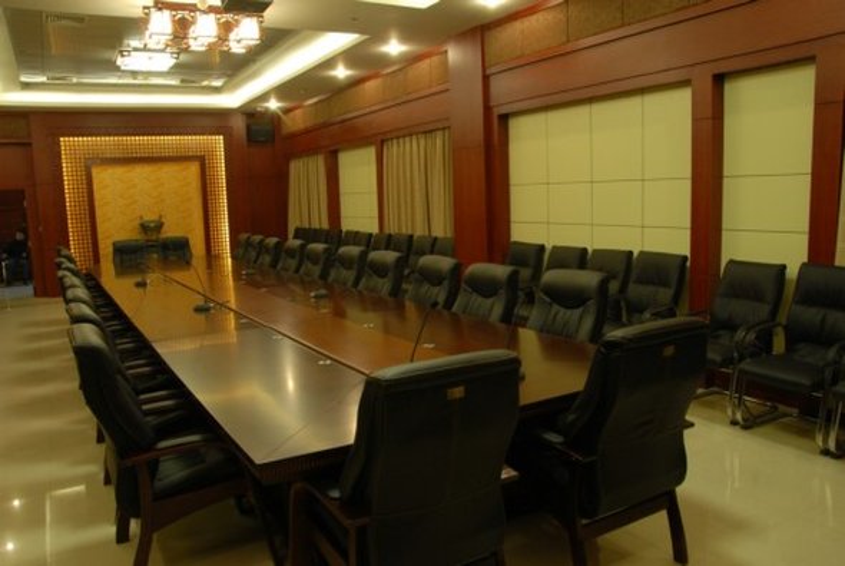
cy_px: 283
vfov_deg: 48.1
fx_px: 635
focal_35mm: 27
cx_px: 422
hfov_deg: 67.3
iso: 200
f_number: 10
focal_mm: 18
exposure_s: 1/1.6
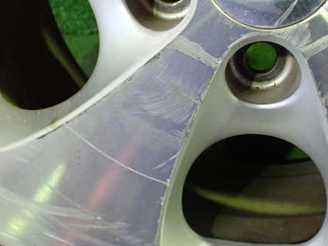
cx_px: 208
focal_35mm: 41
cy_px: 96
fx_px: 388
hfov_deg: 45.3
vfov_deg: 35.0
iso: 800
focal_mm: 5.4
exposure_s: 1/80
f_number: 2.3
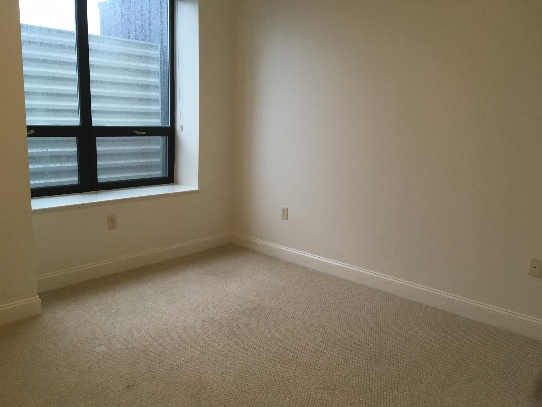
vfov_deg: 48.2
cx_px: 271
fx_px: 454
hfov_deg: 61.7
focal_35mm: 29
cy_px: 204
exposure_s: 1/30
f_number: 2.2
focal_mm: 4.15
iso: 25
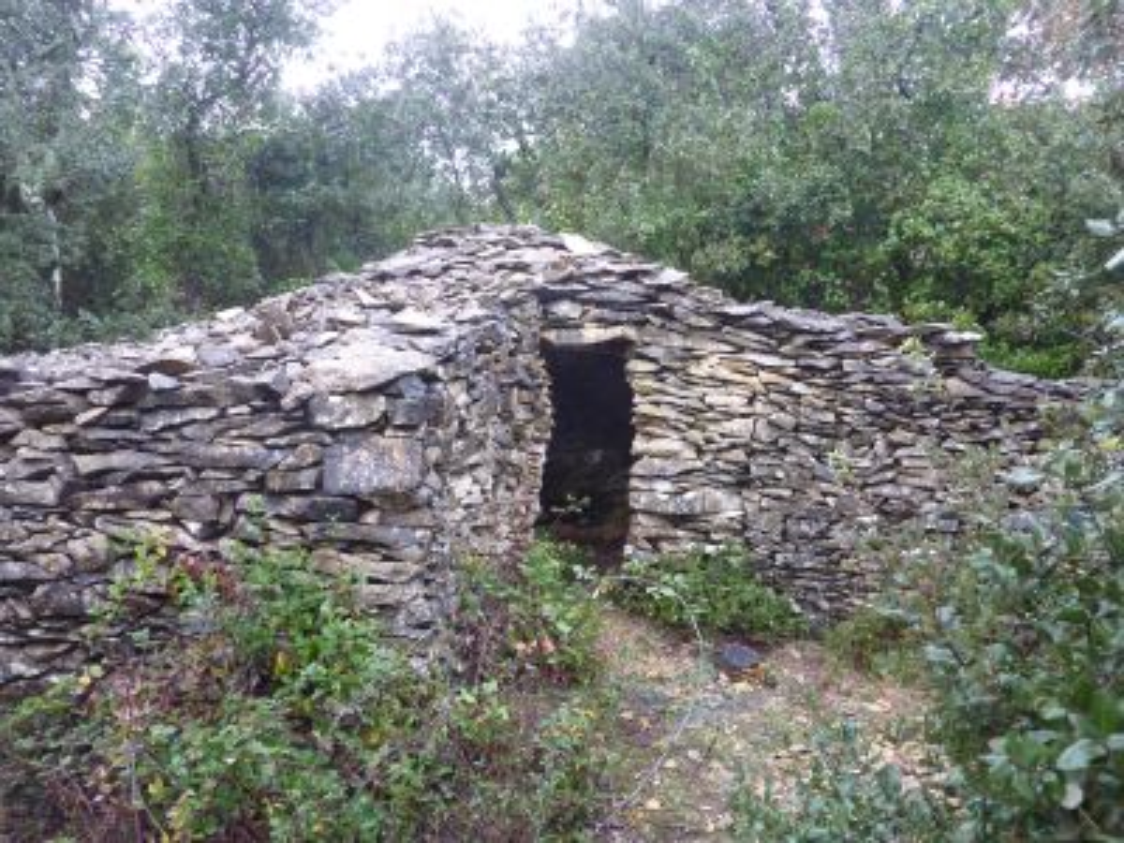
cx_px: 562
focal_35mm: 25
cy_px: 422
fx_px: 812
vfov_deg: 54.9
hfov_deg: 69.4
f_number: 3.3
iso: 160
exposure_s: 1/30
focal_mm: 4.1
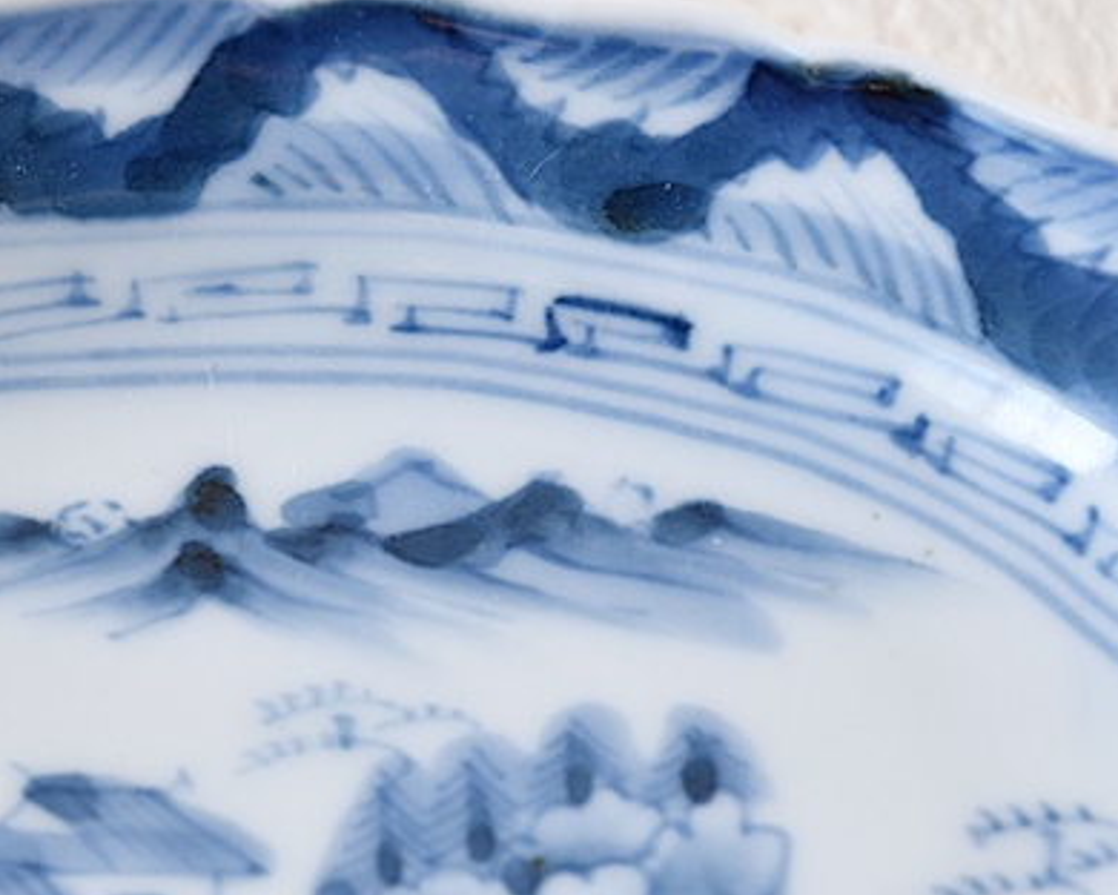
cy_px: 466
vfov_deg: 9.7
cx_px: 178
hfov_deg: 12.1
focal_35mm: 159
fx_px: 5260
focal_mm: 55
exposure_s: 1/15
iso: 800
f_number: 5.6
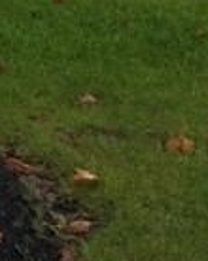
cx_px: -289
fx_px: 1219
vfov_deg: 11.7
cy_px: -138
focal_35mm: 158
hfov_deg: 8.8
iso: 32
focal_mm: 4.15
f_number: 2.2
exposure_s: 1/439
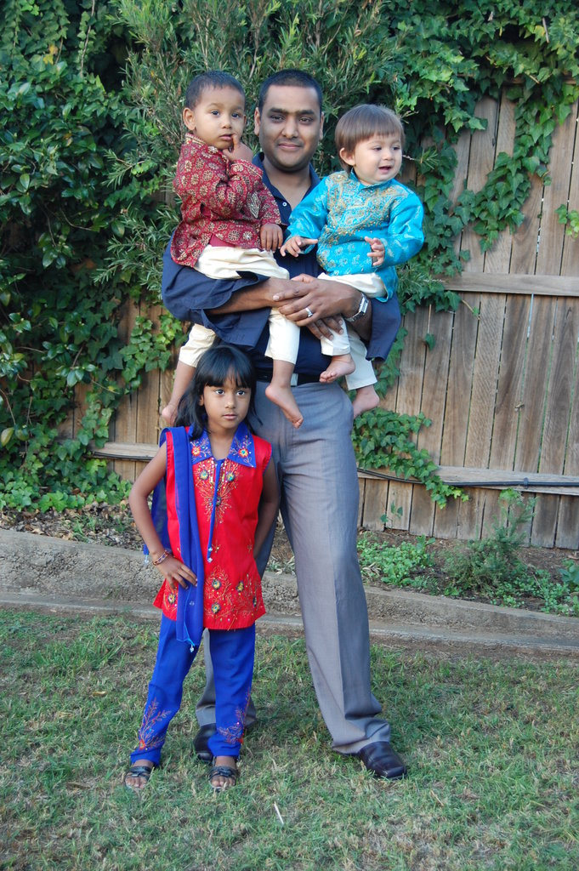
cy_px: 436
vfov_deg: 37.9
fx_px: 1269
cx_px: 290
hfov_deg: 25.7
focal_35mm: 52
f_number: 4.8
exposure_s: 1/80
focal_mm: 35
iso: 400
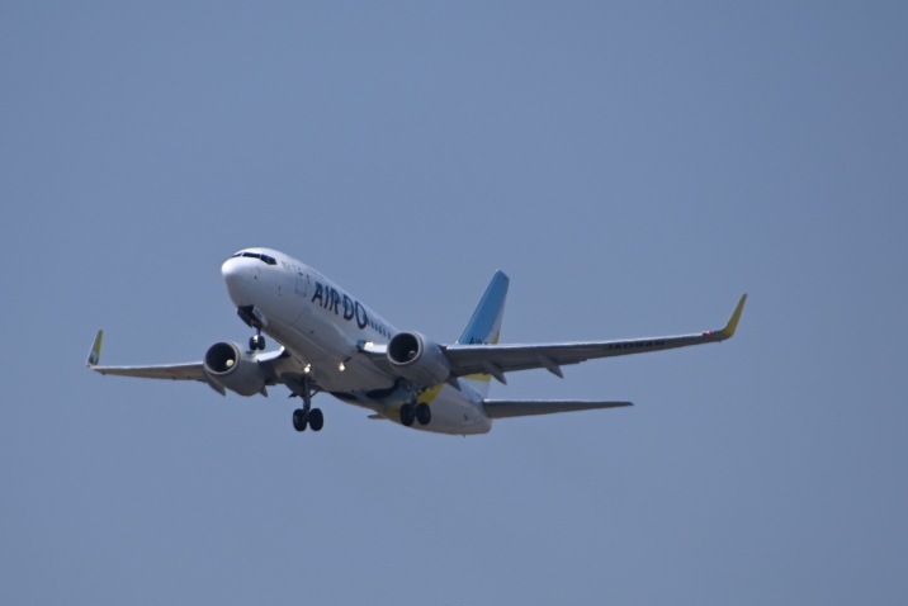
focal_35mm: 603
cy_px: 345
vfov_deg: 2.3
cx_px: 344
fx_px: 15214
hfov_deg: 3.4
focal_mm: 300
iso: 200
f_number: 7.1
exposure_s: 1/1250
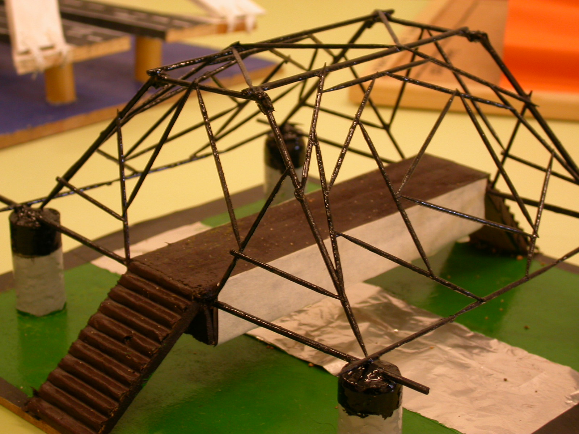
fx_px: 1338
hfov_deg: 24.4
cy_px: 217
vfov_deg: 18.4
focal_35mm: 80
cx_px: 290
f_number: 3.5
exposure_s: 1/18.1
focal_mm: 16.6
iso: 100
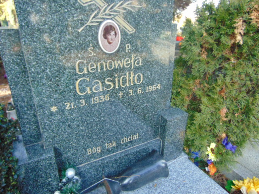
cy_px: 97
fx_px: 187
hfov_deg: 69.4
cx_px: 130
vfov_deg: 54.9
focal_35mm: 25
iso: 500
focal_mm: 4.5
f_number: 3
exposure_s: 1/200
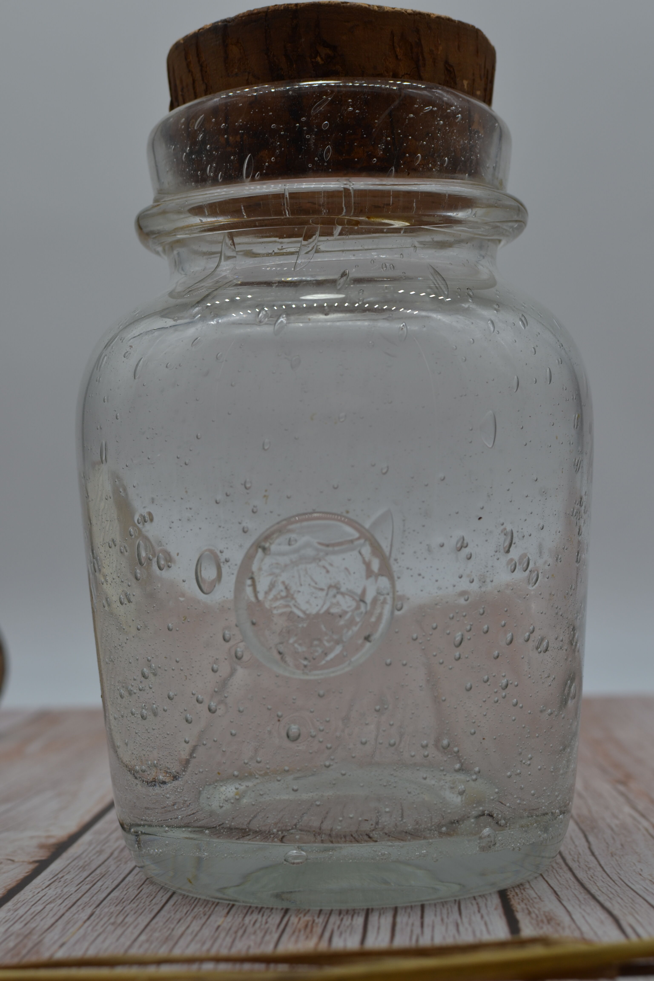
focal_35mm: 52
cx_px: 327
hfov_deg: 25.8
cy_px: 490
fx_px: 1431
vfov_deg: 37.9
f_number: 5.6
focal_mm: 35
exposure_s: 1/125
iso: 100
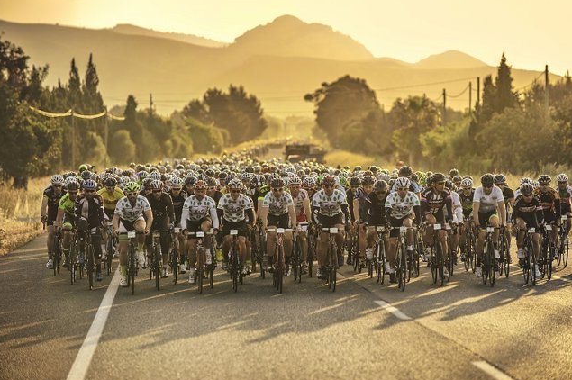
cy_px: 181
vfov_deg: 6.8
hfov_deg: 10.2
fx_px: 3190
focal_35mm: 201
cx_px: 308
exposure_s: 1/500
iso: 200
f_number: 4
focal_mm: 185
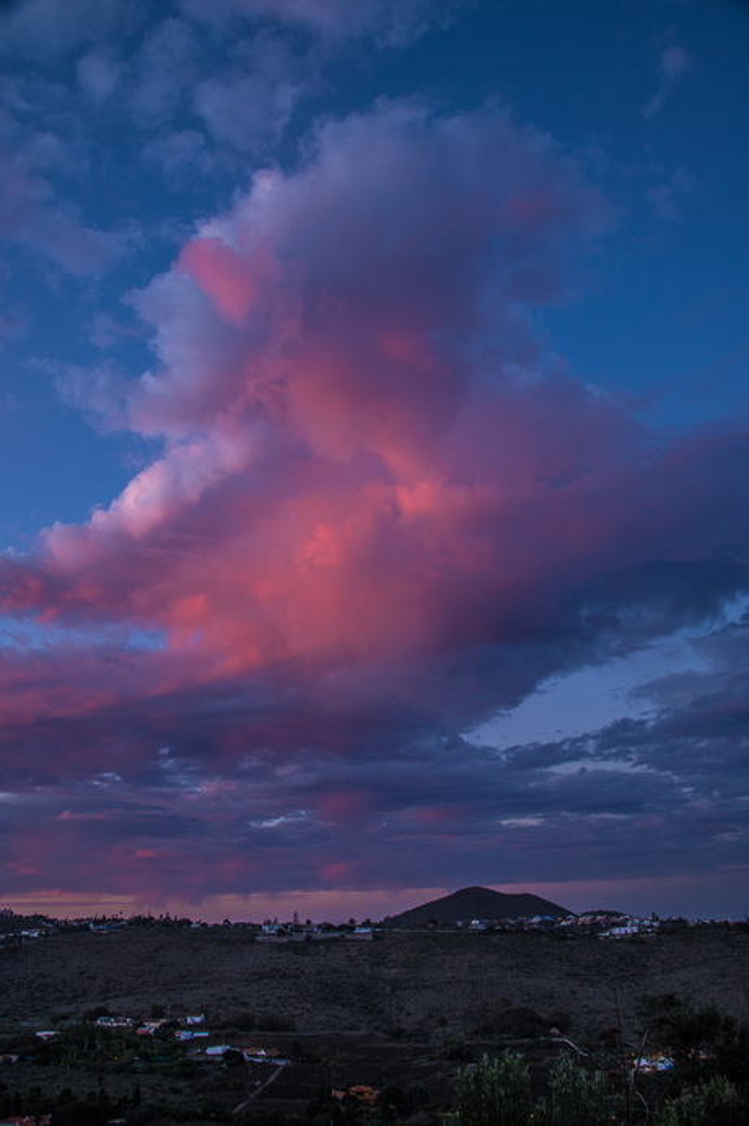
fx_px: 875
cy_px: 563
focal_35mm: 28
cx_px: 374
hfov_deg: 46.4
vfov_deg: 65.5
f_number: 8
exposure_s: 1/30
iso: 560
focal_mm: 28
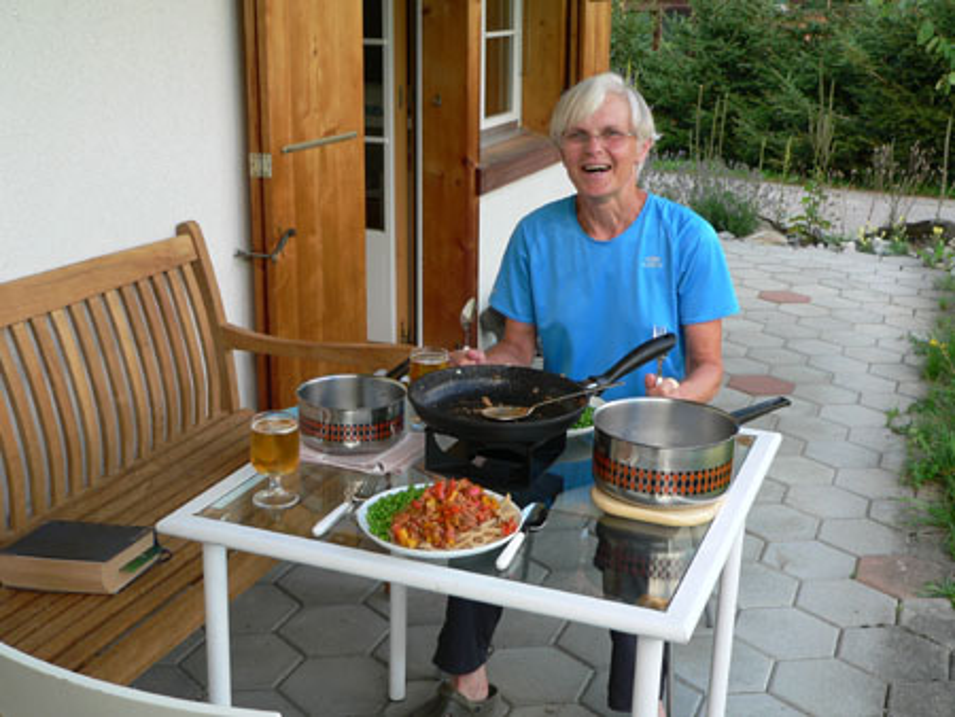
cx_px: 478
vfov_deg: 32.2
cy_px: 358
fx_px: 1242
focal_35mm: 45
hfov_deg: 42.1
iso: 80
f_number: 2.8
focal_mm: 7.6
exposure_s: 1/80
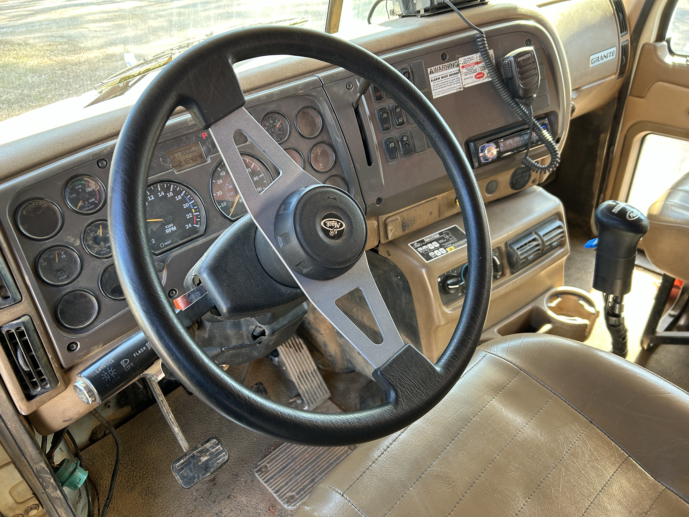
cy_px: 258
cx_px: 344
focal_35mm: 26
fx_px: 518
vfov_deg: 53.1
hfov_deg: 67.3
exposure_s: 1/121
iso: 100
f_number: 1.5
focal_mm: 5.7
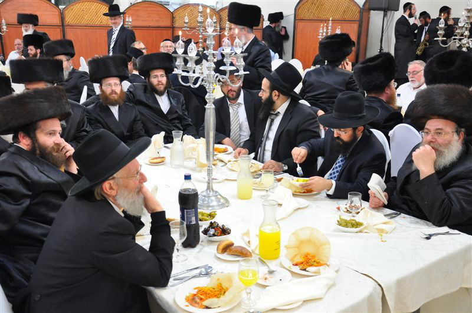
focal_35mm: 38
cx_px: 236
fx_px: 491
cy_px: 156
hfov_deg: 51.3
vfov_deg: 35.4
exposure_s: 1/60
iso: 1250
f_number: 4
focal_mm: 25
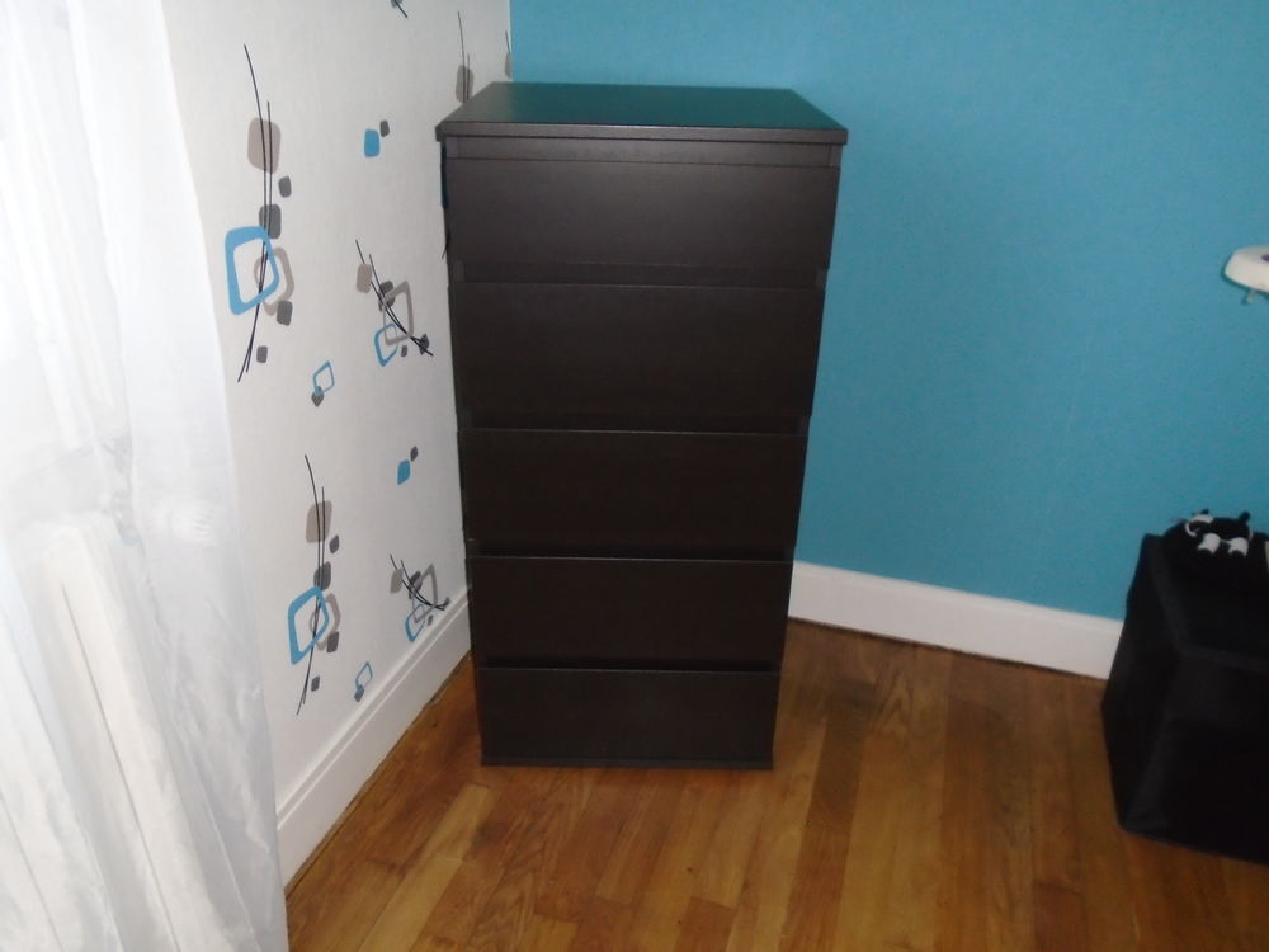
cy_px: 476
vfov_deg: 53.1
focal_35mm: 26
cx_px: 634
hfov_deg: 67.3
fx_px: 953
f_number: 3.2
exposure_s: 1/30
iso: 400
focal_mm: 4.6
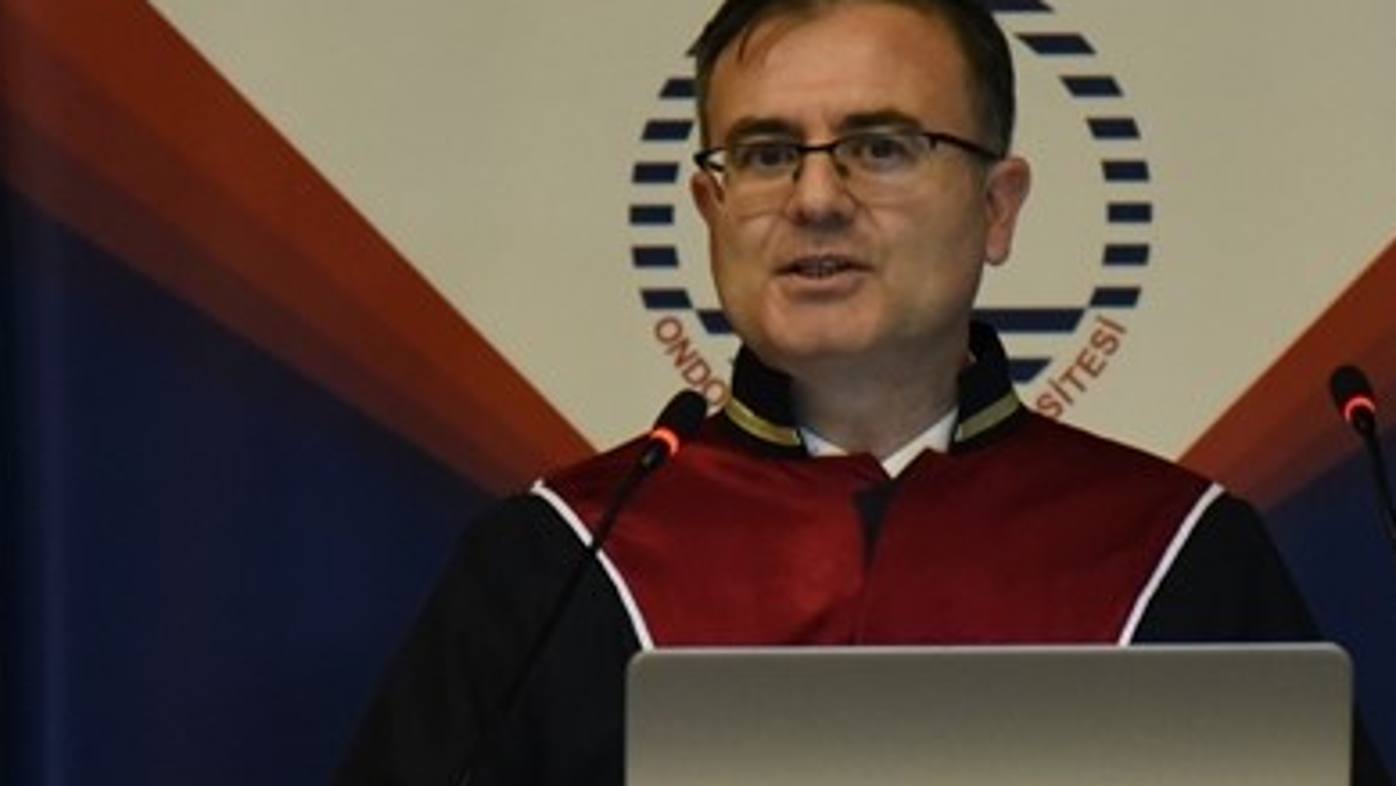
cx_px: 962
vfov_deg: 3.7
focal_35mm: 331
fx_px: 12255
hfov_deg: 6.5
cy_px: 732
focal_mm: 120
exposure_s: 1/160
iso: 5000
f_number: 4
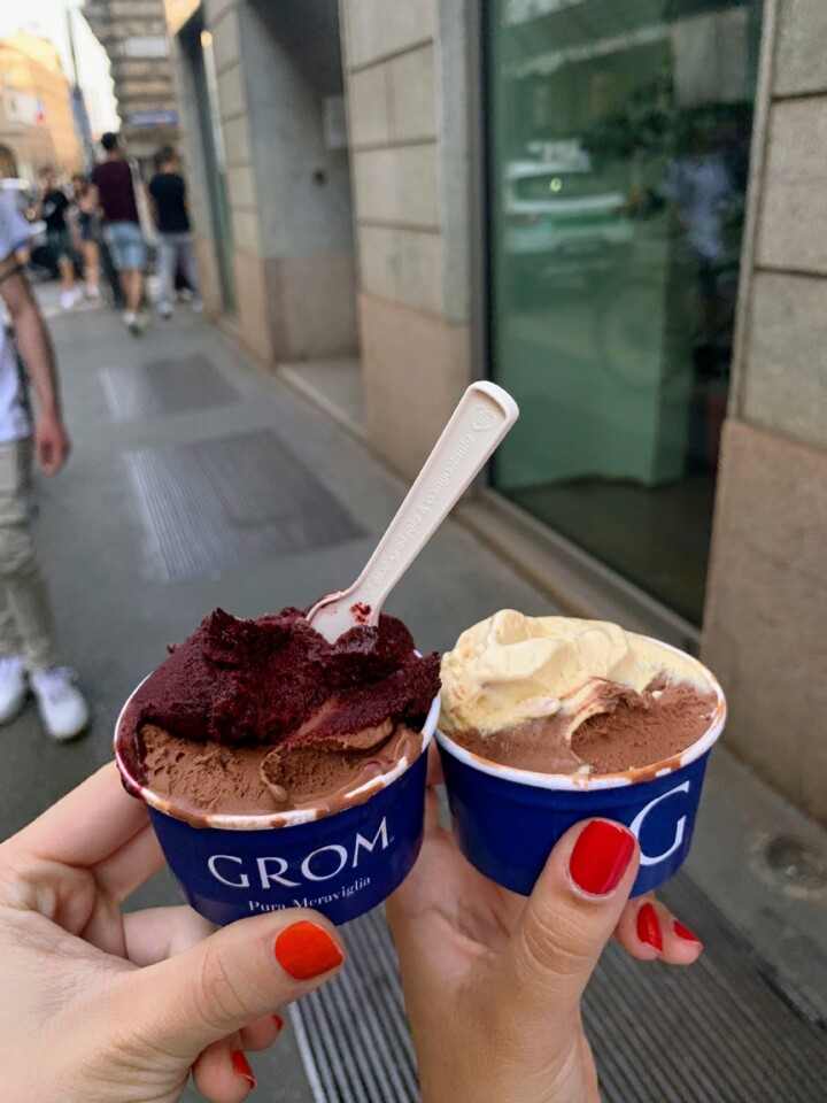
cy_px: 552
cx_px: 414
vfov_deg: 67.3
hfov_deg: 53.1
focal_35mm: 26
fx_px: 828
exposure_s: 1/300
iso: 25
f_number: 1.8
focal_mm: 4.25
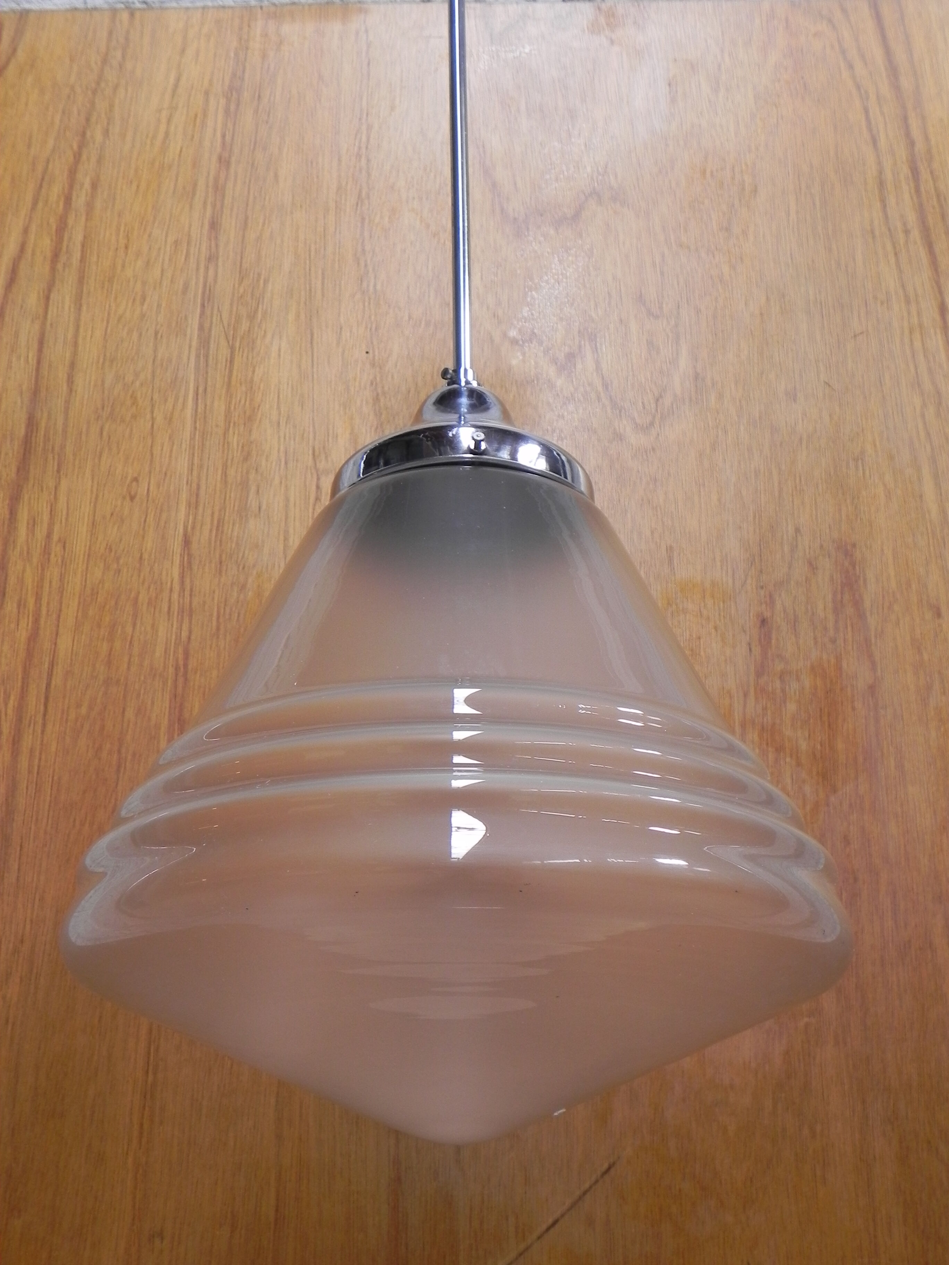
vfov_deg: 45.8
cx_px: 474
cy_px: 632
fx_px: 1499
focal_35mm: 41
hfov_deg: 35.1
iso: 160
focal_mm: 7.3
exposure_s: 1/30.6
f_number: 3.2
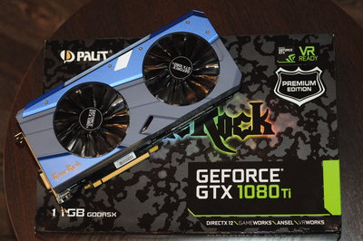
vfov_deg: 18.2
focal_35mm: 75
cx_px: 182
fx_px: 756
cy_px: 120
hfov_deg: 27.0
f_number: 3.5
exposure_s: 1/200
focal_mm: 50
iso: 2000
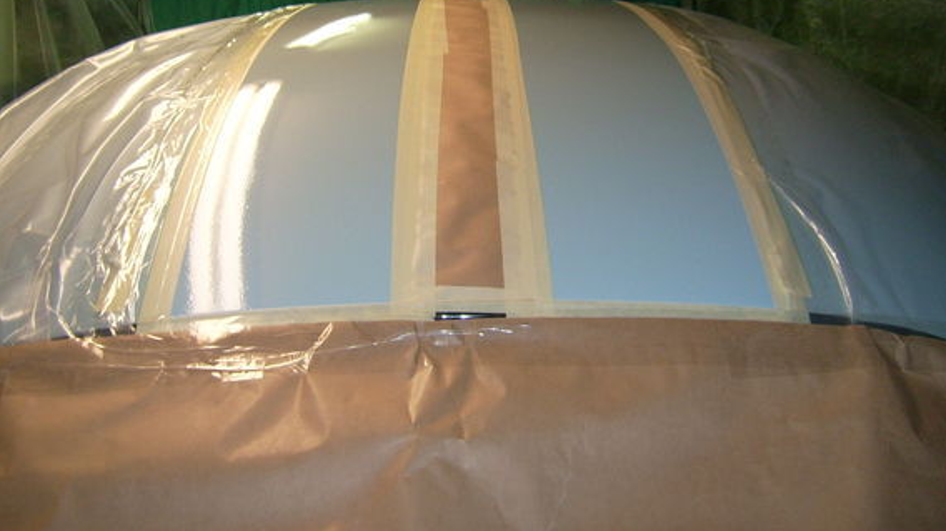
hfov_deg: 47.4
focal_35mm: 43
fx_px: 1078
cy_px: 175
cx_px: 451
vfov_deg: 27.5
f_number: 2.8
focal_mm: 5.95
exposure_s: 1/60
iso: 100
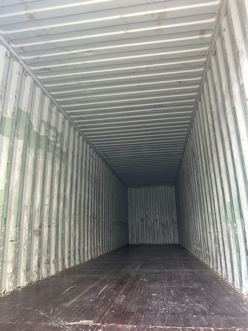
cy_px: 166
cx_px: 124
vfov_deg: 67.3
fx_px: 248
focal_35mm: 26
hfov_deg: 53.1
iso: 125
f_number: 1.5
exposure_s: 1/80
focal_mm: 5.7
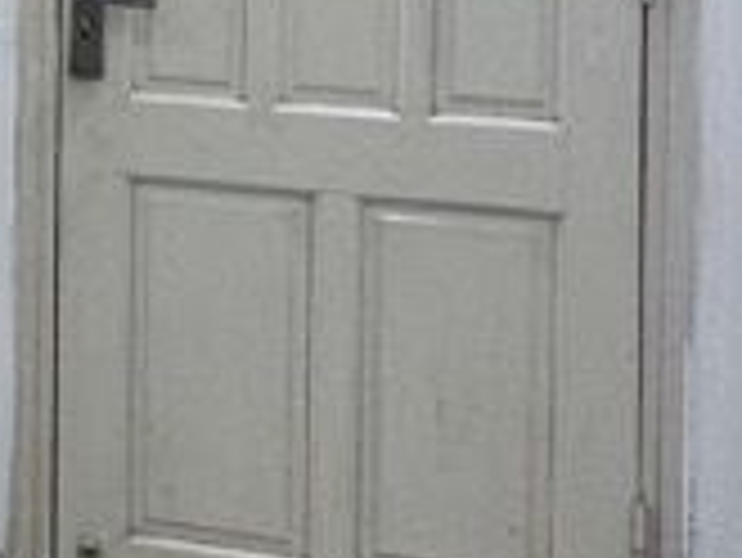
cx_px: -391
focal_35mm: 87
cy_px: -279
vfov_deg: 15.6
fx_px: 1866
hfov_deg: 19.4
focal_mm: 2.22
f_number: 2.2
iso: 125
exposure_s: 1/100
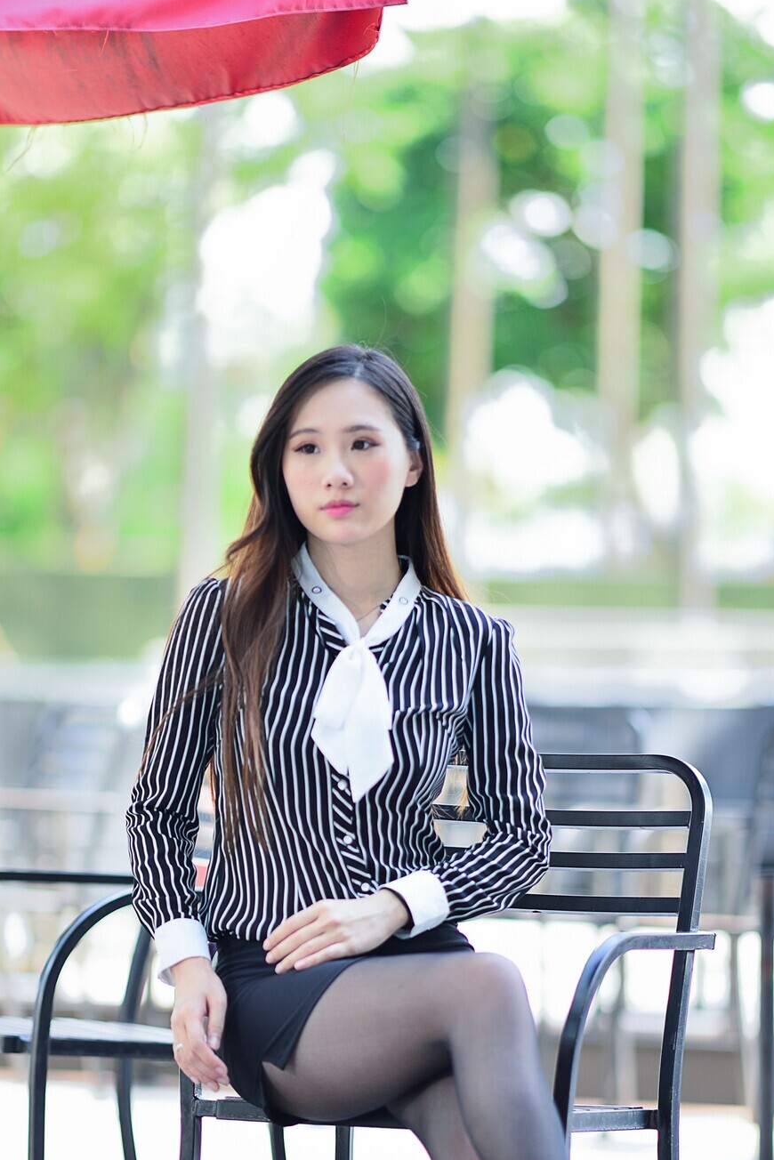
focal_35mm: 161
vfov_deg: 12.7
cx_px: 407
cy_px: 705
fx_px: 5189
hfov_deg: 8.5
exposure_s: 1/640
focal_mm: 105
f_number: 1.4
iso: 100
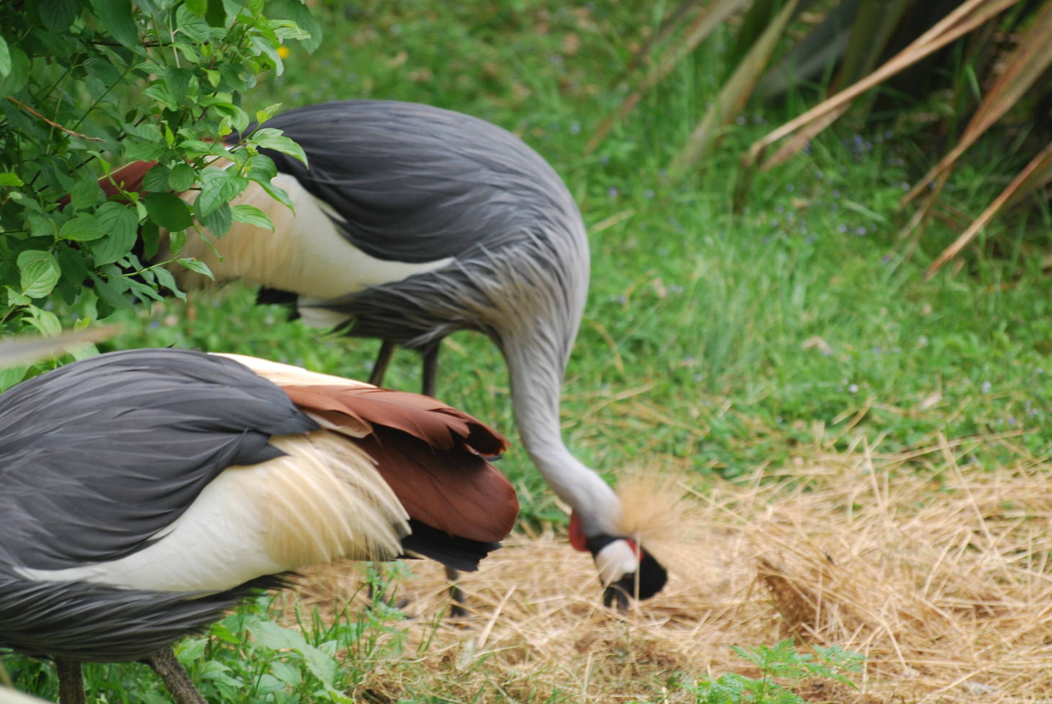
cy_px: 322
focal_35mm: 364
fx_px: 10648
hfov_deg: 5.7
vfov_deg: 3.8
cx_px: 508
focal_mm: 220
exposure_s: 1/125
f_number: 5.3
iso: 280
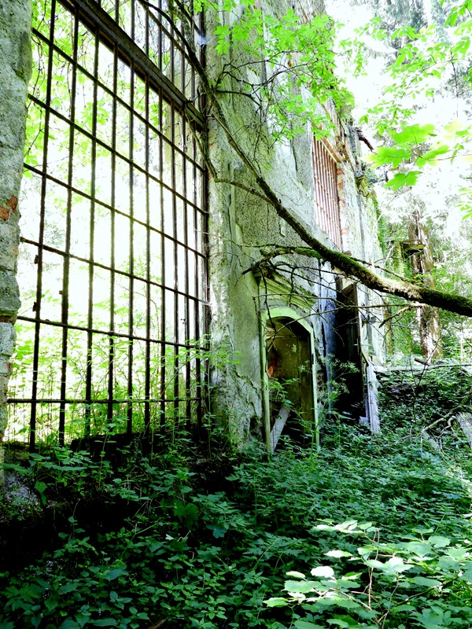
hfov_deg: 56.8
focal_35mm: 24
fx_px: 436
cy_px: 314
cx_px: 236
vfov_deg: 71.6
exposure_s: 1/30
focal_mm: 4.3
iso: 250
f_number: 2.8
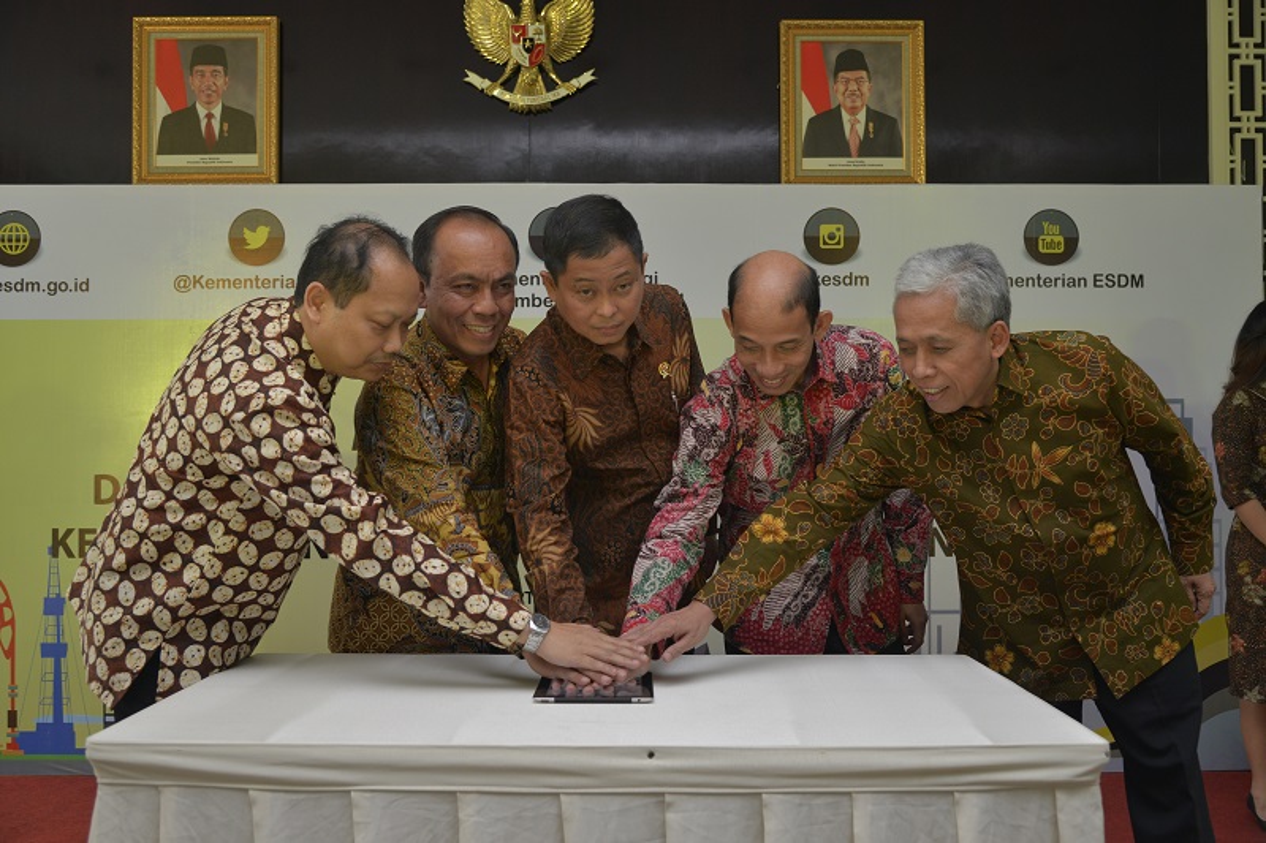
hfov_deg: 54.4
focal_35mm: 35
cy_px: 422
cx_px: 633
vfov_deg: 37.8
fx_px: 1231
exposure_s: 1/100
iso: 1000
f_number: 5
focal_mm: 35
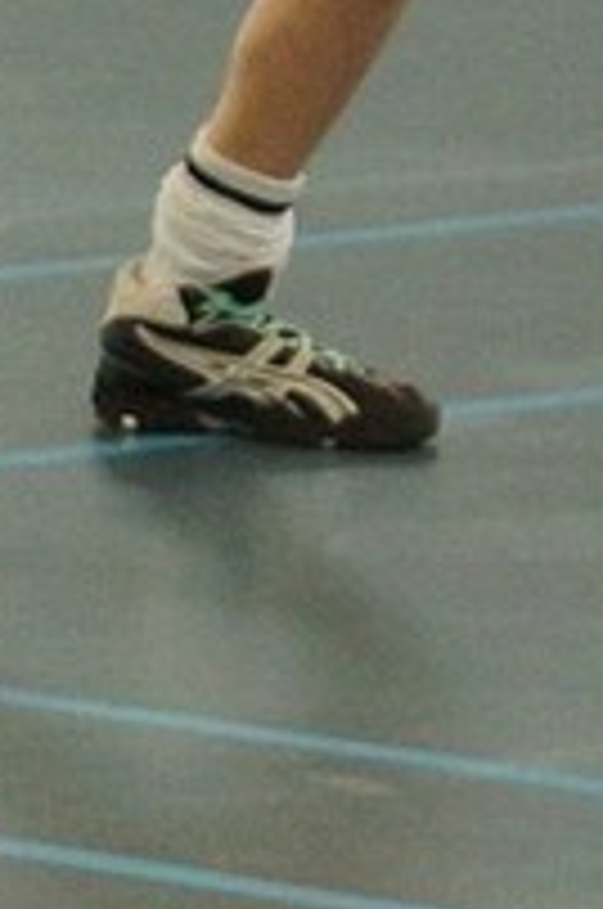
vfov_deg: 5.4
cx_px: -837
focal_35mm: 381
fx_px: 9605
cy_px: 207
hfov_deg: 3.5
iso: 800
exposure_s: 1/250
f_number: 2.8
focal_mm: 50
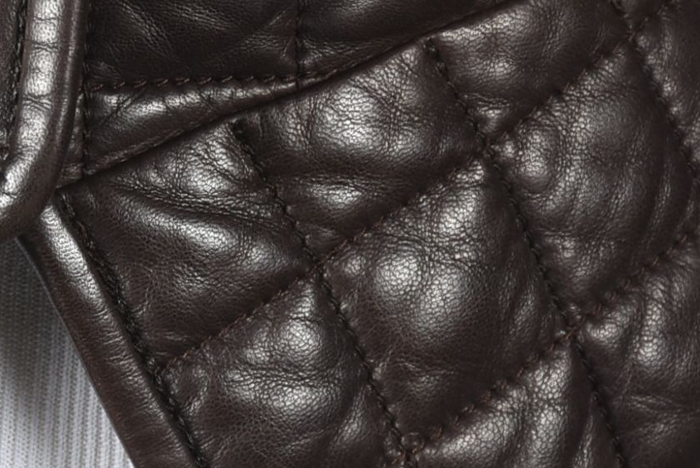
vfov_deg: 2.6
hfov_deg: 3.9
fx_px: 10334
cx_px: -57
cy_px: 164
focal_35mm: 531
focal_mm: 100
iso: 200
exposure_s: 1/125
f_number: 10
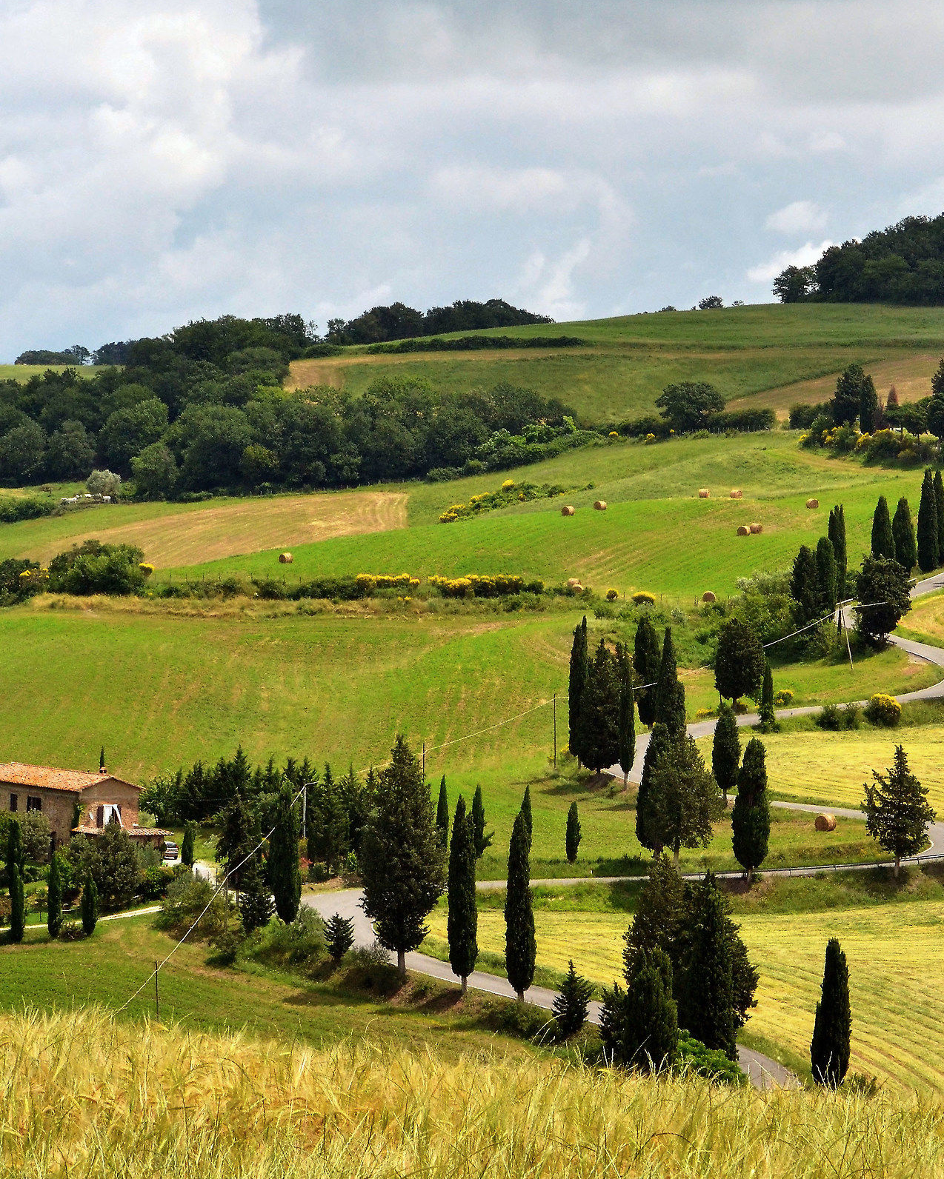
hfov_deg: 13.2
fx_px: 4075
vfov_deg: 16.5
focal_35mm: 117
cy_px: 589
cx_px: 735
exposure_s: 1/1000
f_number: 11
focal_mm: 55
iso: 800
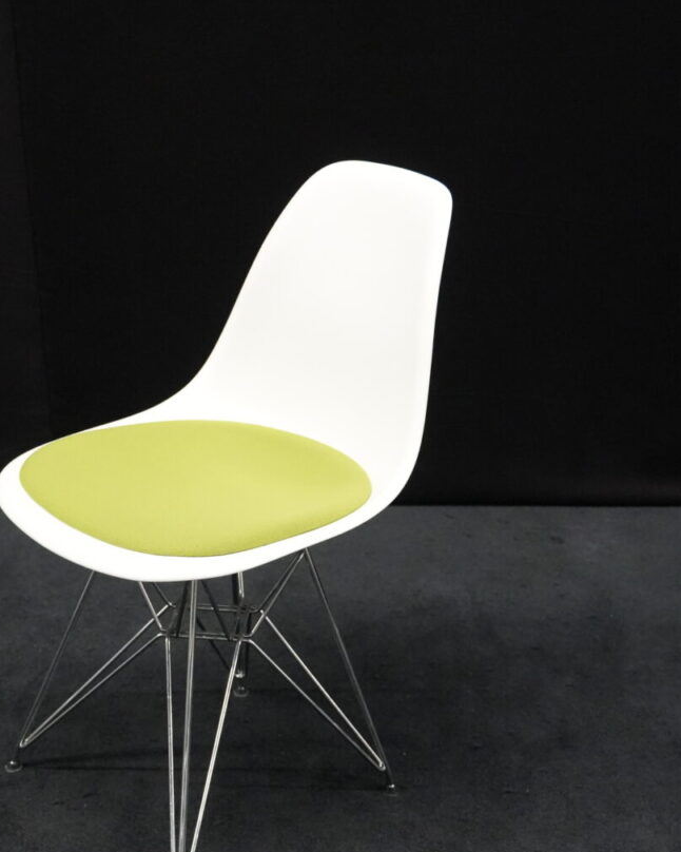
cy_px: 497
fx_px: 1663
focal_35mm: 66
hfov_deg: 23.0
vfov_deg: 28.7
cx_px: 202
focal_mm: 37
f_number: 4
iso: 8000
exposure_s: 1/160
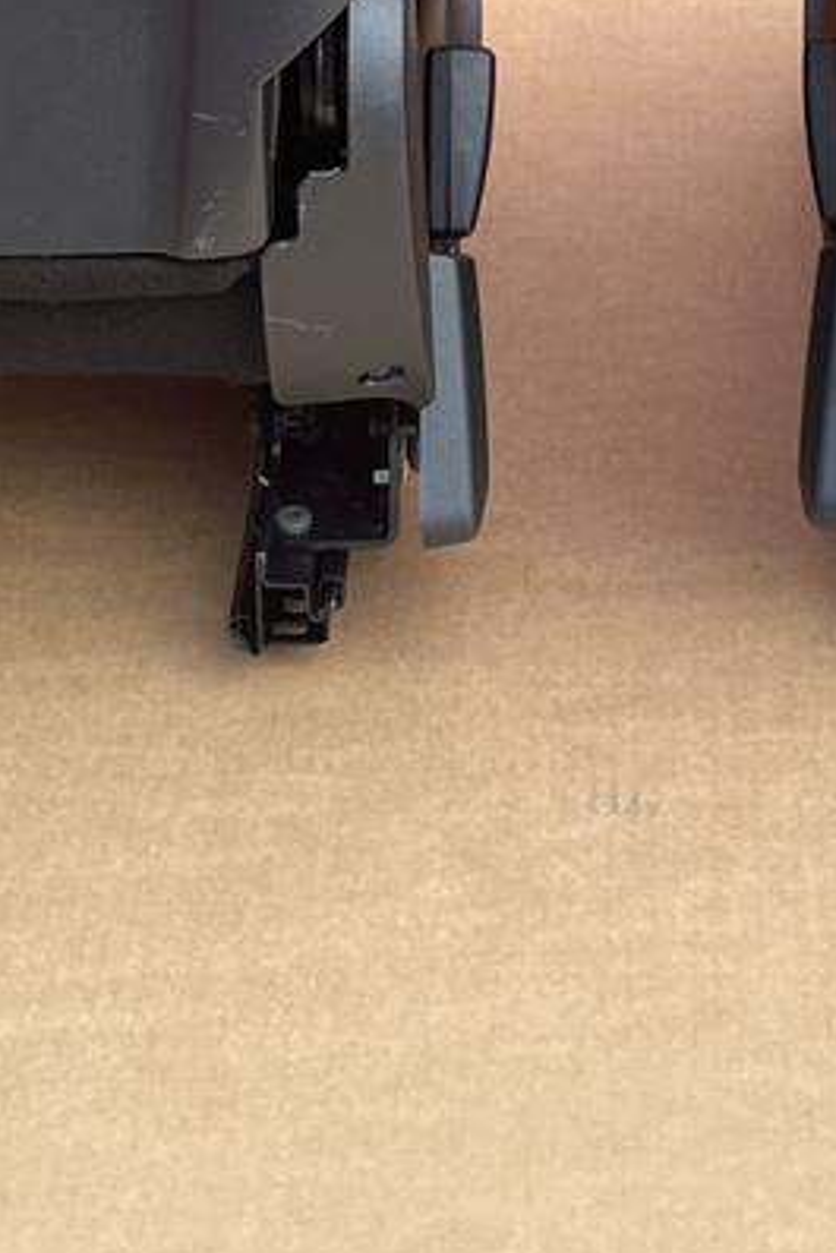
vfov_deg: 16.7
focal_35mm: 109
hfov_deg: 12.5
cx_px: 672
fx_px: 3793
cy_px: -723
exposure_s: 1/133
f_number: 1.6
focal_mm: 5.1
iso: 32
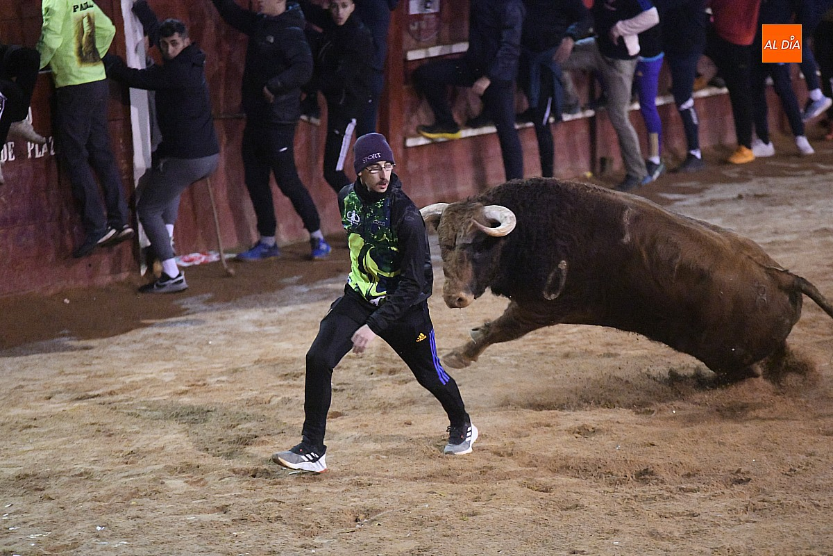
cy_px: 278
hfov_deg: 10.3
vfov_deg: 6.9
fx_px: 4627
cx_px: 416
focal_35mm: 200
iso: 25600
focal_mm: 200
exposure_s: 1/320
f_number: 3.5
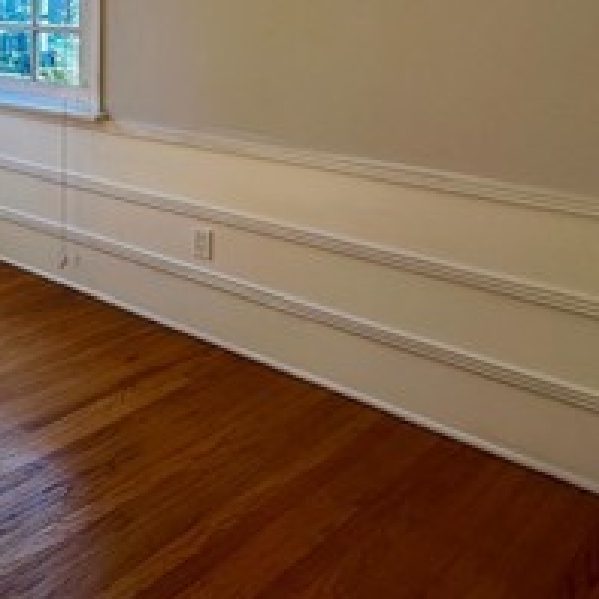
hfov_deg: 32.1
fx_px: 783
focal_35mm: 40
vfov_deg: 38.0
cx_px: -175
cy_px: 24
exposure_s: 1/148
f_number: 2.2
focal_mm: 2.22
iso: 40
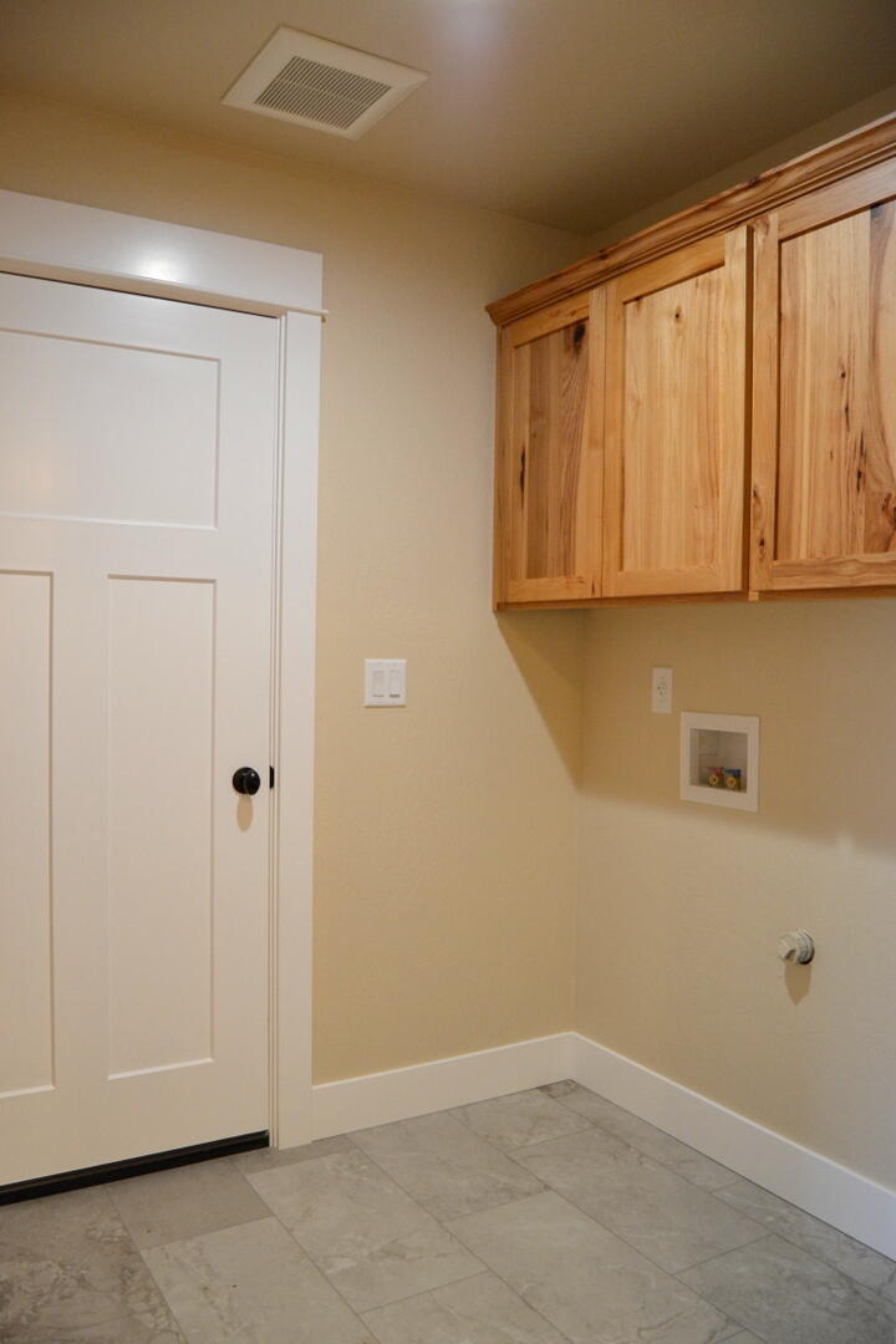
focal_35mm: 27
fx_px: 1008
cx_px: 448
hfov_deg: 47.9
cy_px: 672
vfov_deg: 67.4
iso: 560
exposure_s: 1/60
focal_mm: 18
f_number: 3.5
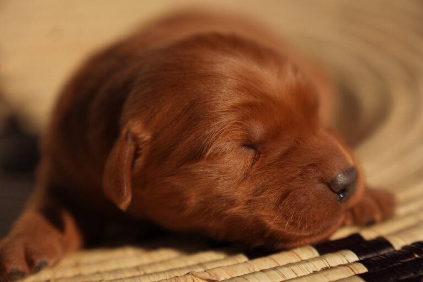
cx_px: 212
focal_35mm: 104
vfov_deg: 13.2
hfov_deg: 19.7
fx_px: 1216
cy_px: 141
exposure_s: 1/2500
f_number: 3.2
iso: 50
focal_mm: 69
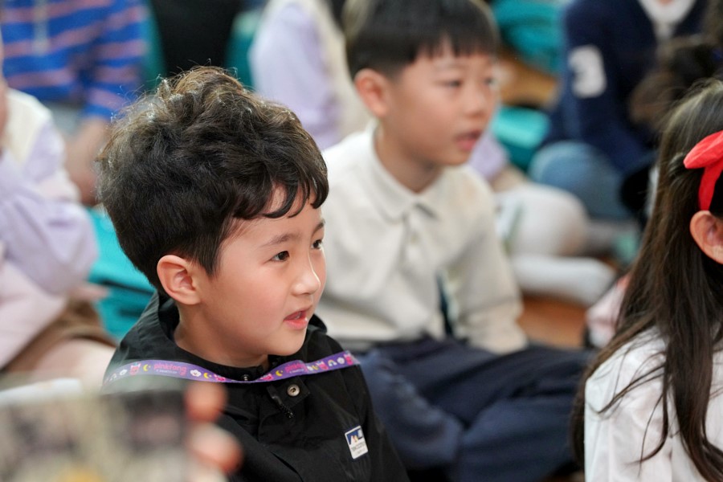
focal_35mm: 144
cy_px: 241
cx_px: 362
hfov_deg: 14.3
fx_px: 2892
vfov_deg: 9.5
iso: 4000
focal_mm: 144
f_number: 4
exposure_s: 1/160
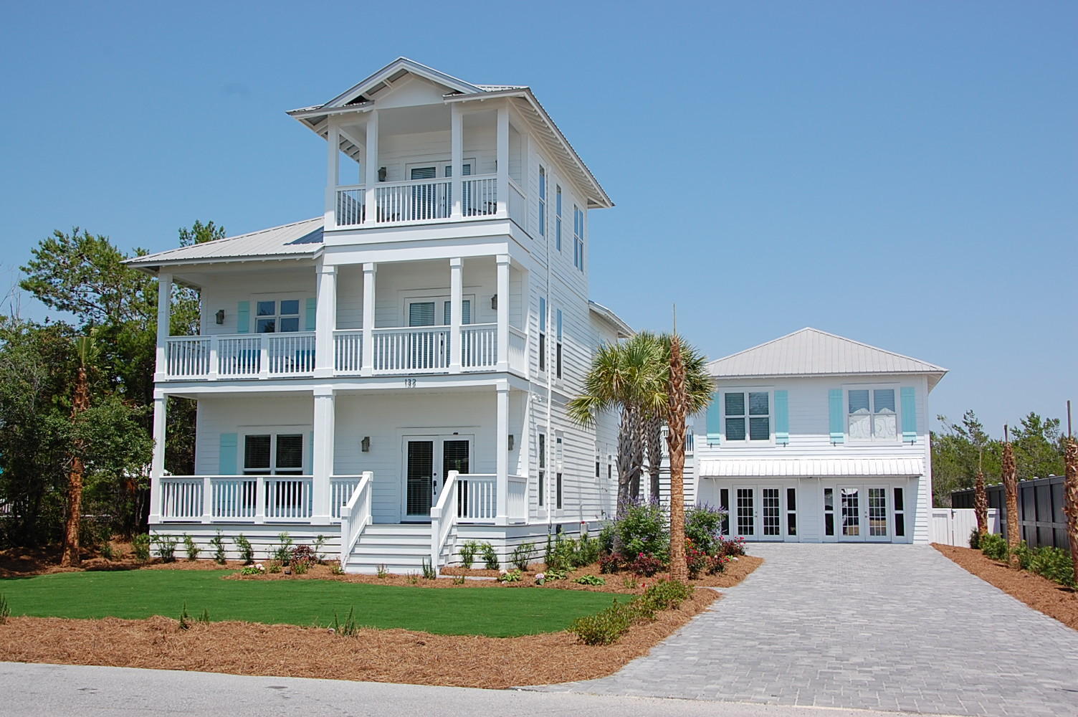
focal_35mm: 36
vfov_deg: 36.8
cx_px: 539
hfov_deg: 53.2
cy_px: 358
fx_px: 1077
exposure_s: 1/400
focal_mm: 24
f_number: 10
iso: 200
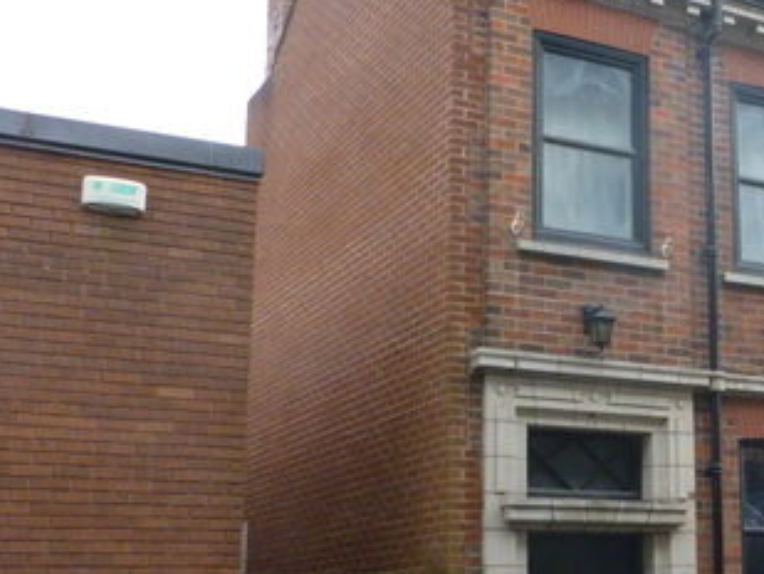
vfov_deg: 25.2
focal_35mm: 58
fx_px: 1281
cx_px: 781
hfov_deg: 30.6
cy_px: 361
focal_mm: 5
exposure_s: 1/250
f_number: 3.3
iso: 400
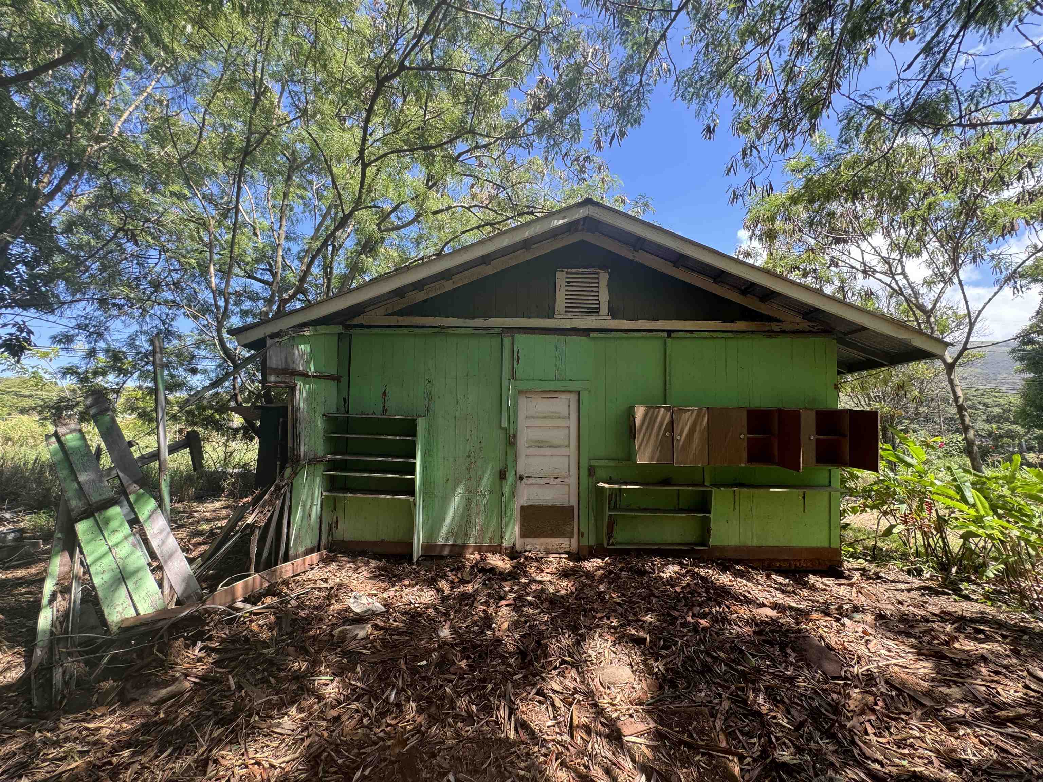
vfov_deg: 85.7
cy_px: 391
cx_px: 522
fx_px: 422
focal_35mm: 14
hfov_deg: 102.1
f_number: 2.2
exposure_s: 1/125
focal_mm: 2.22
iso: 40
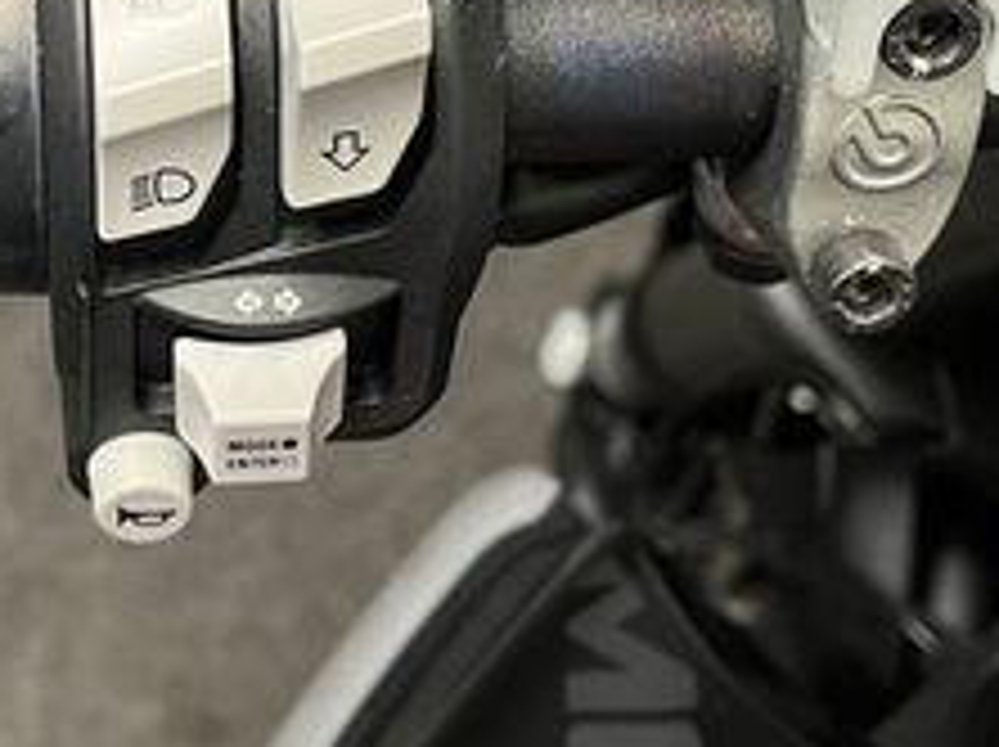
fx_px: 2162
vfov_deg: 19.3
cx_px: 194
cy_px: 112
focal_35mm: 75
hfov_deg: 25.5
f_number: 1.6
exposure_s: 1/50
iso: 400
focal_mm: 5.1
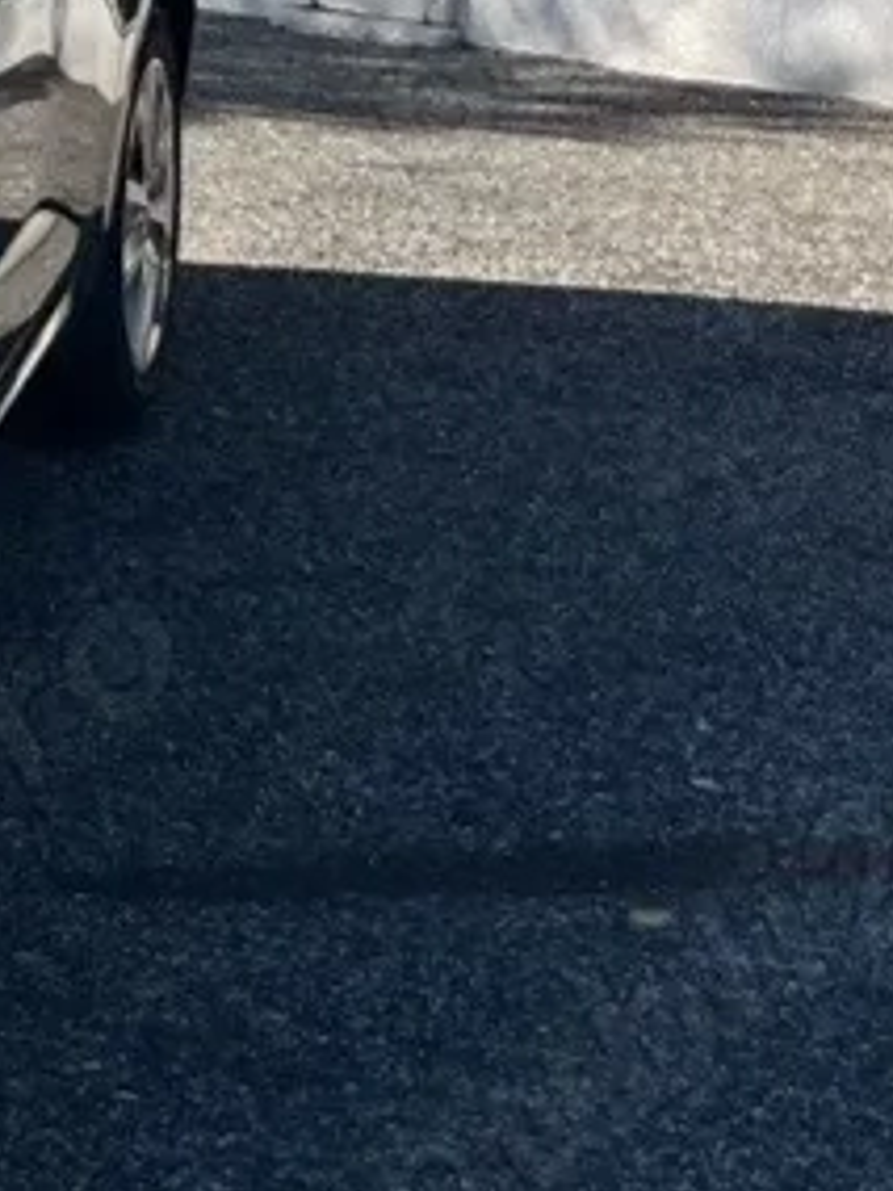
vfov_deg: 15.8
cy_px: 4
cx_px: -1082
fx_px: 4196
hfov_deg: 10.7
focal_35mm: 122
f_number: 1.6
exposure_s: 1/1580
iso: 50
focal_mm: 5.1
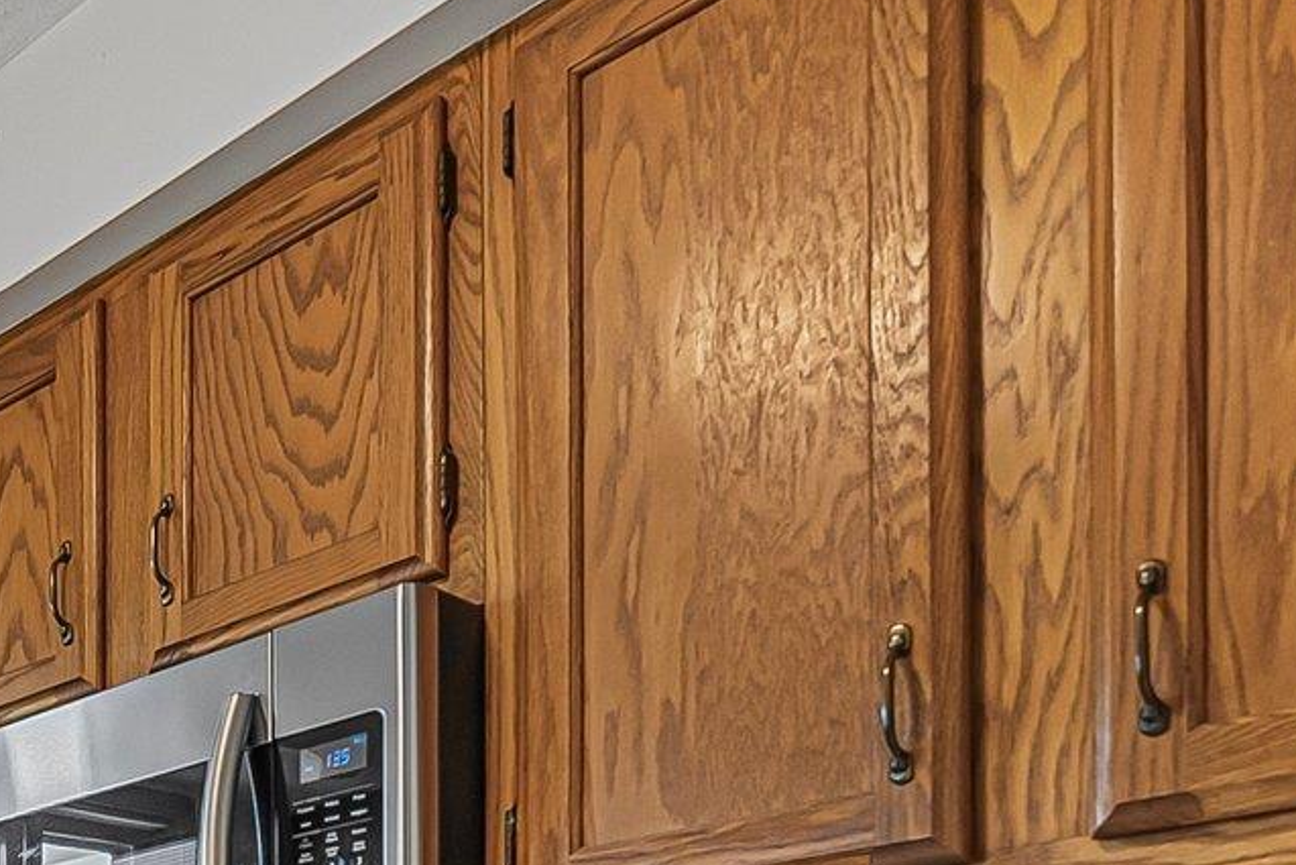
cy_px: 1261
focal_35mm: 47
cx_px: -173
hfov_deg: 35.2
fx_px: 1690
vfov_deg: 23.5
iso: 800
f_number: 5
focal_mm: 14.6
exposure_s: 1/100
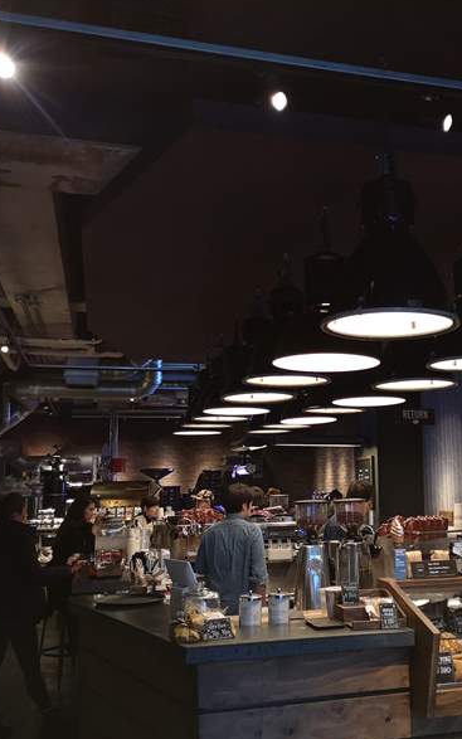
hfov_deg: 32.4
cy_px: 369
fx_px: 785
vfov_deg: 50.4
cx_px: 324
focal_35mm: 39
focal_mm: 3.95
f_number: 1.8
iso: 400
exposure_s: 1/25
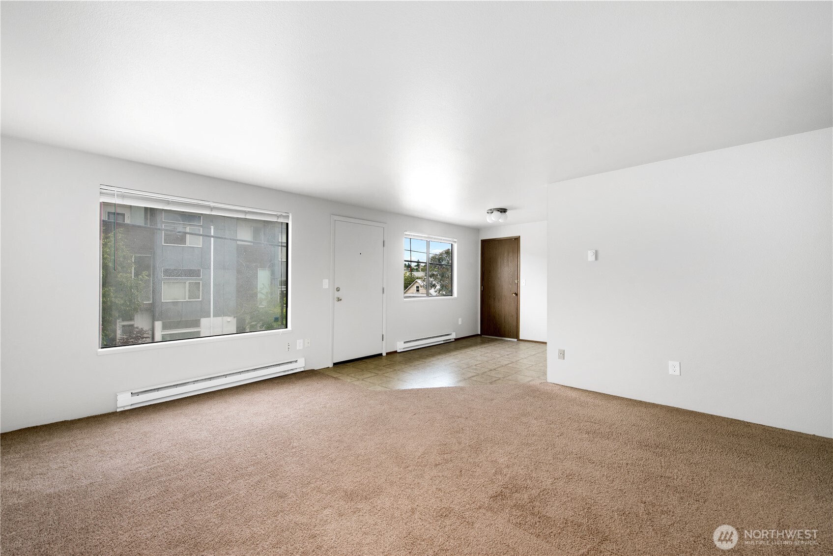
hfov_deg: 100.4
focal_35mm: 15
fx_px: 347
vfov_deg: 77.4
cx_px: 416
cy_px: 278
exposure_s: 1/25
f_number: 6.3
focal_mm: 15
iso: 500
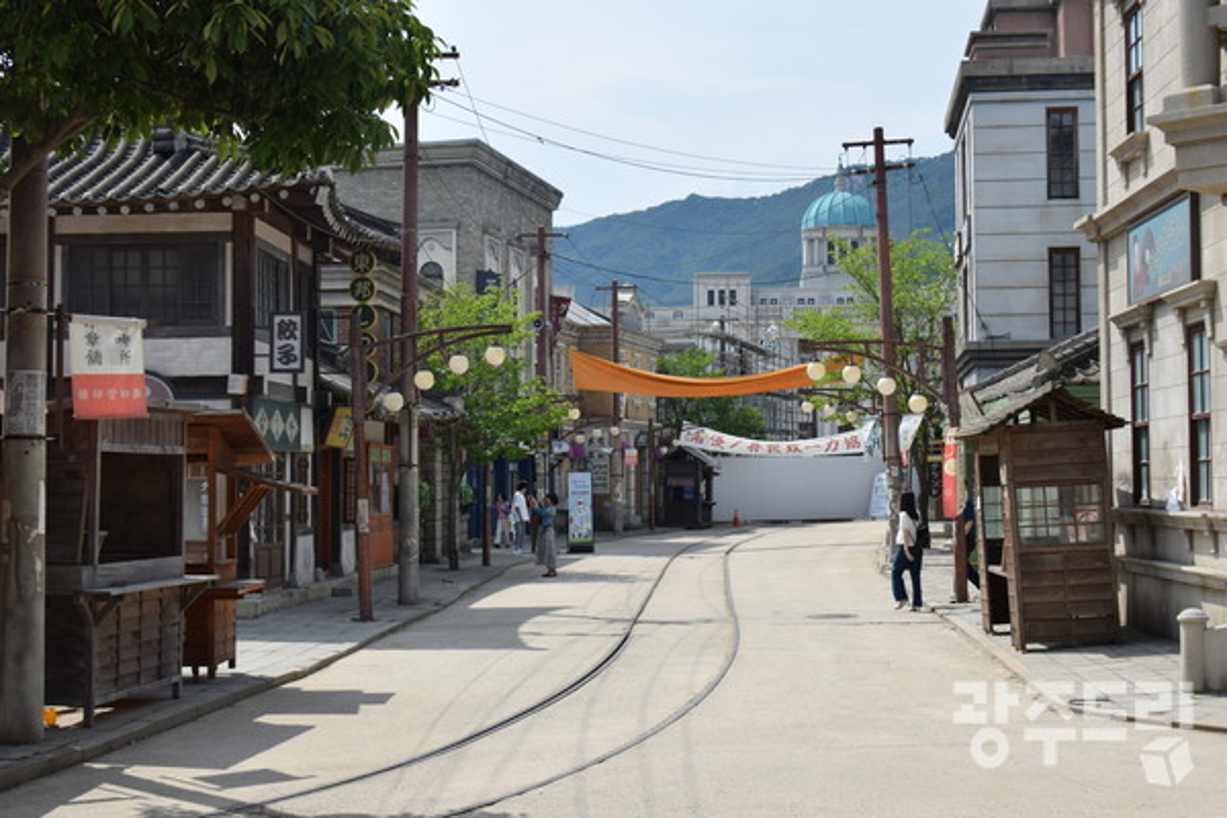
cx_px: 614
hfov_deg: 38.9
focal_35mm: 51
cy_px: 409
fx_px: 1738
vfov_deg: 26.5
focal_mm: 34
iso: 200
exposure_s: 1/400
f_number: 10
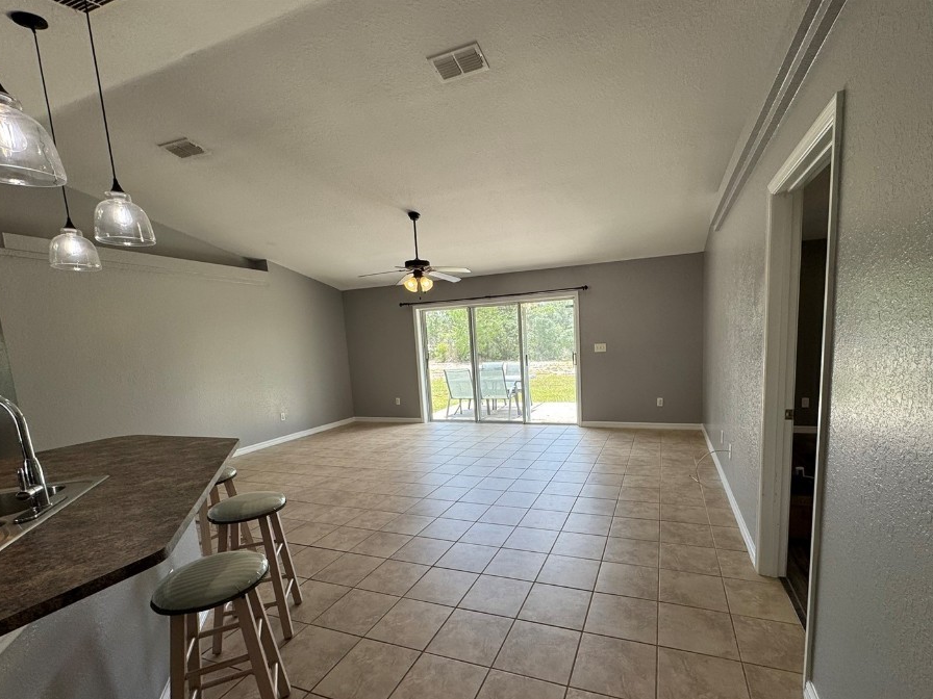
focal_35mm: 16
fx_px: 431
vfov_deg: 77.7
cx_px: 506
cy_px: 398
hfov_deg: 94.3
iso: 40
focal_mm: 2.22
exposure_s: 1/138
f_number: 2.2
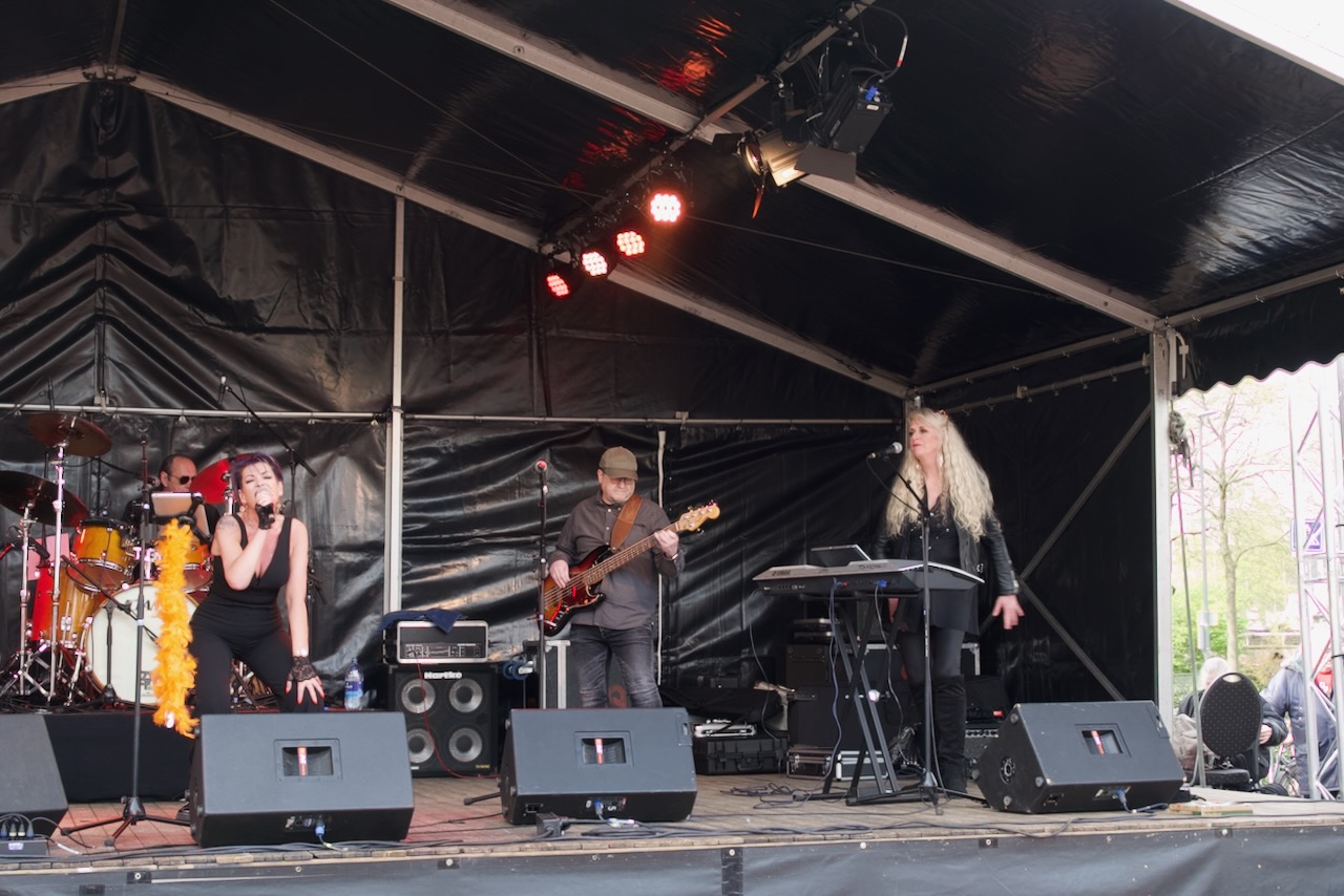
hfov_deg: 38.2
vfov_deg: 26.0
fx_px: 1942
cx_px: 672
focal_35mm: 52
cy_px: 448
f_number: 3.2
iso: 100
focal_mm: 18.92
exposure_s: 1/60
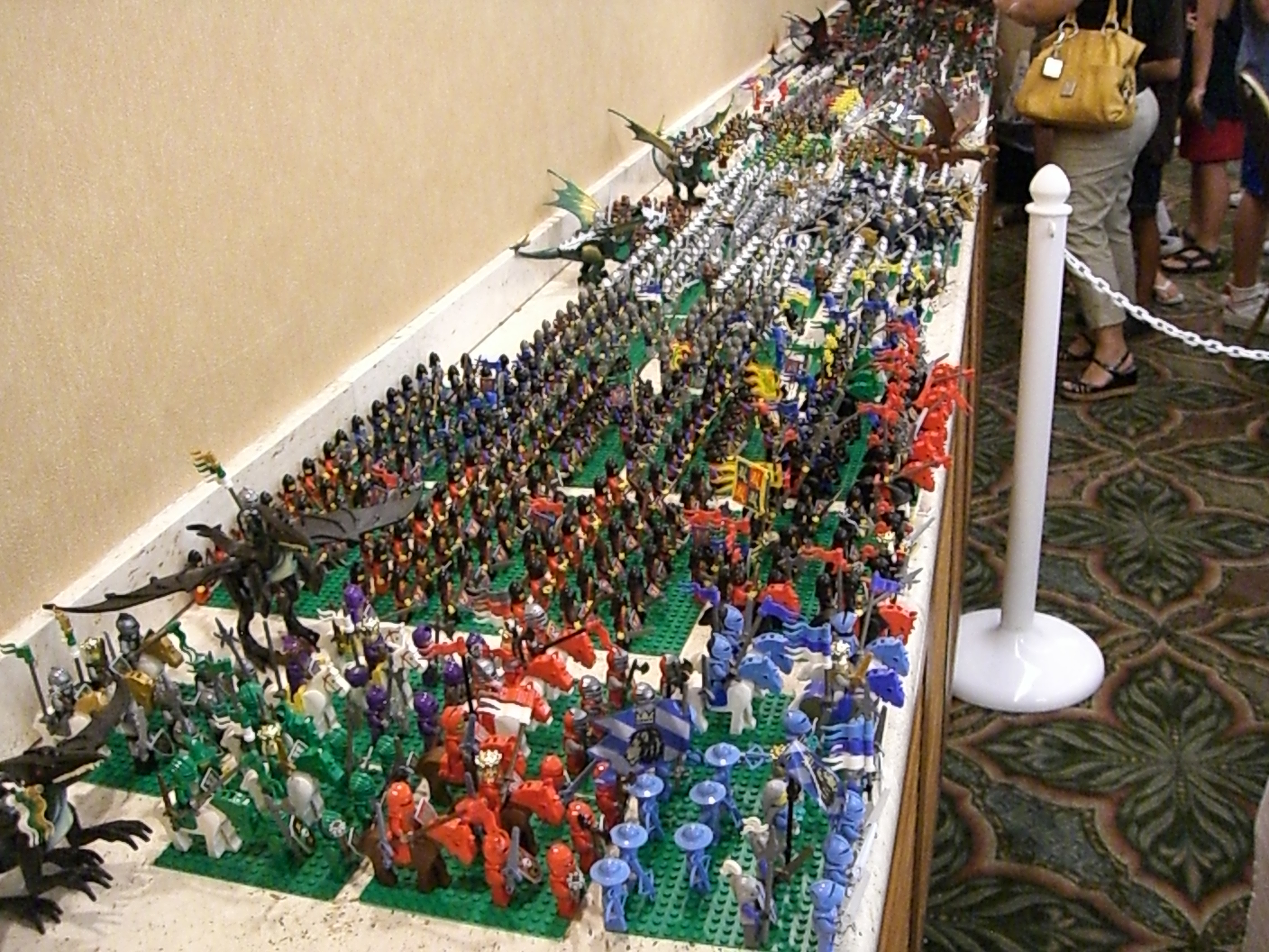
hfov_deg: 49.0
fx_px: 1393
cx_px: 634
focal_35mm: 38
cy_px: 476
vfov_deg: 37.7
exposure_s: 1/50
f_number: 2.7
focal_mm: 6.2
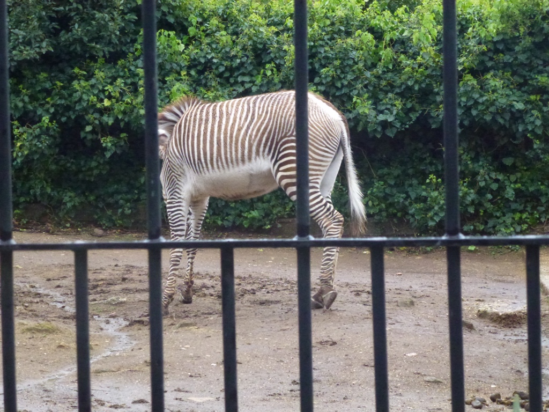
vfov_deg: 12.2
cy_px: 206
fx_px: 1919
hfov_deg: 16.3
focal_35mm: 121
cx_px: 274
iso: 800
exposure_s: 1/250
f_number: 5.1
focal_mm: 21.7
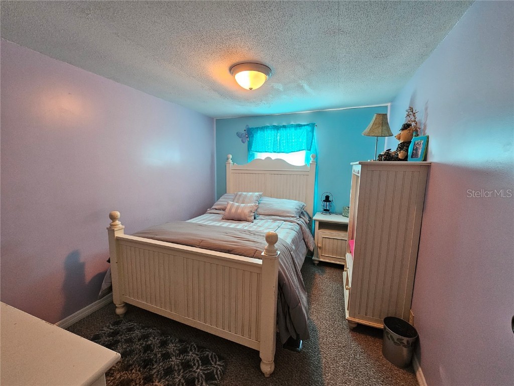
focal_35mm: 13
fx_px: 193
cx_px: 257
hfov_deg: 106.2
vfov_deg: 89.9
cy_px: 193
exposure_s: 1/40
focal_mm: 2.2
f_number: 2.2
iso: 320
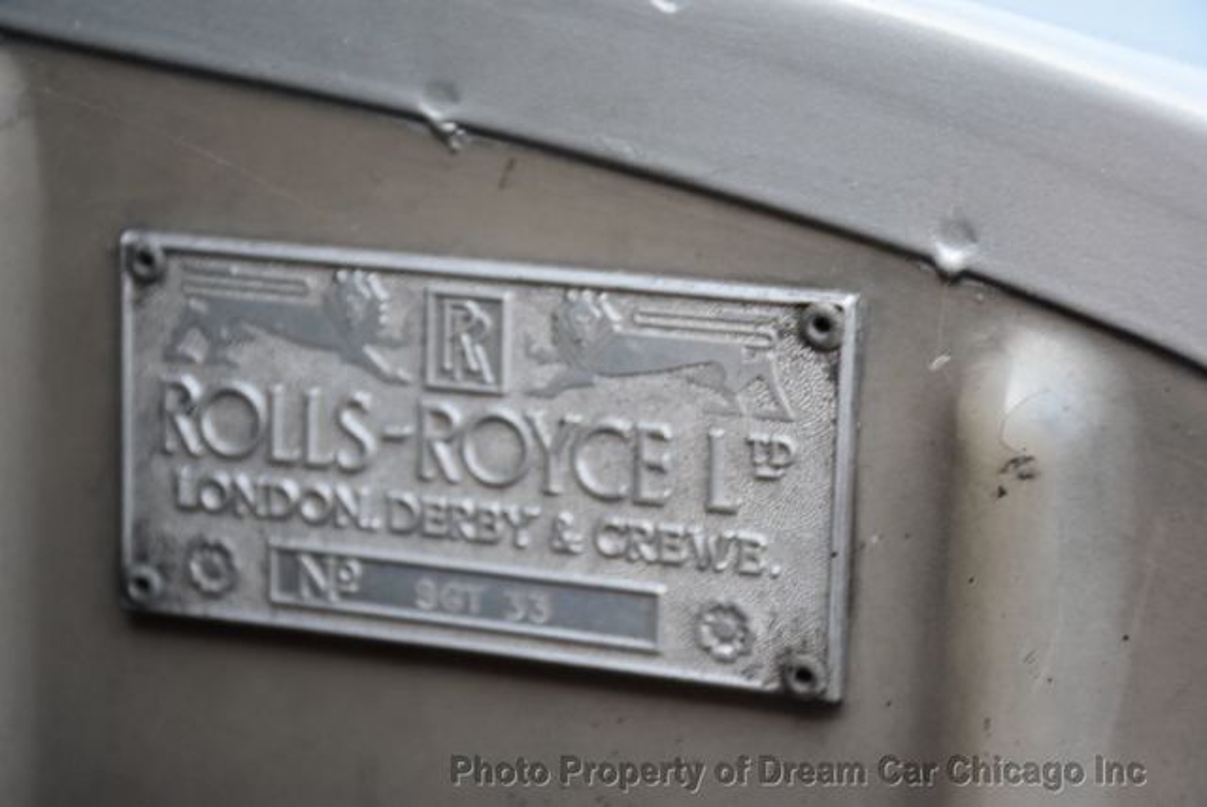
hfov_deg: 20.6
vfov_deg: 13.9
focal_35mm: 99
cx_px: 604
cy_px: 404
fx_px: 3322
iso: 800
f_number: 6.3
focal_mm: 66
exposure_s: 1/160
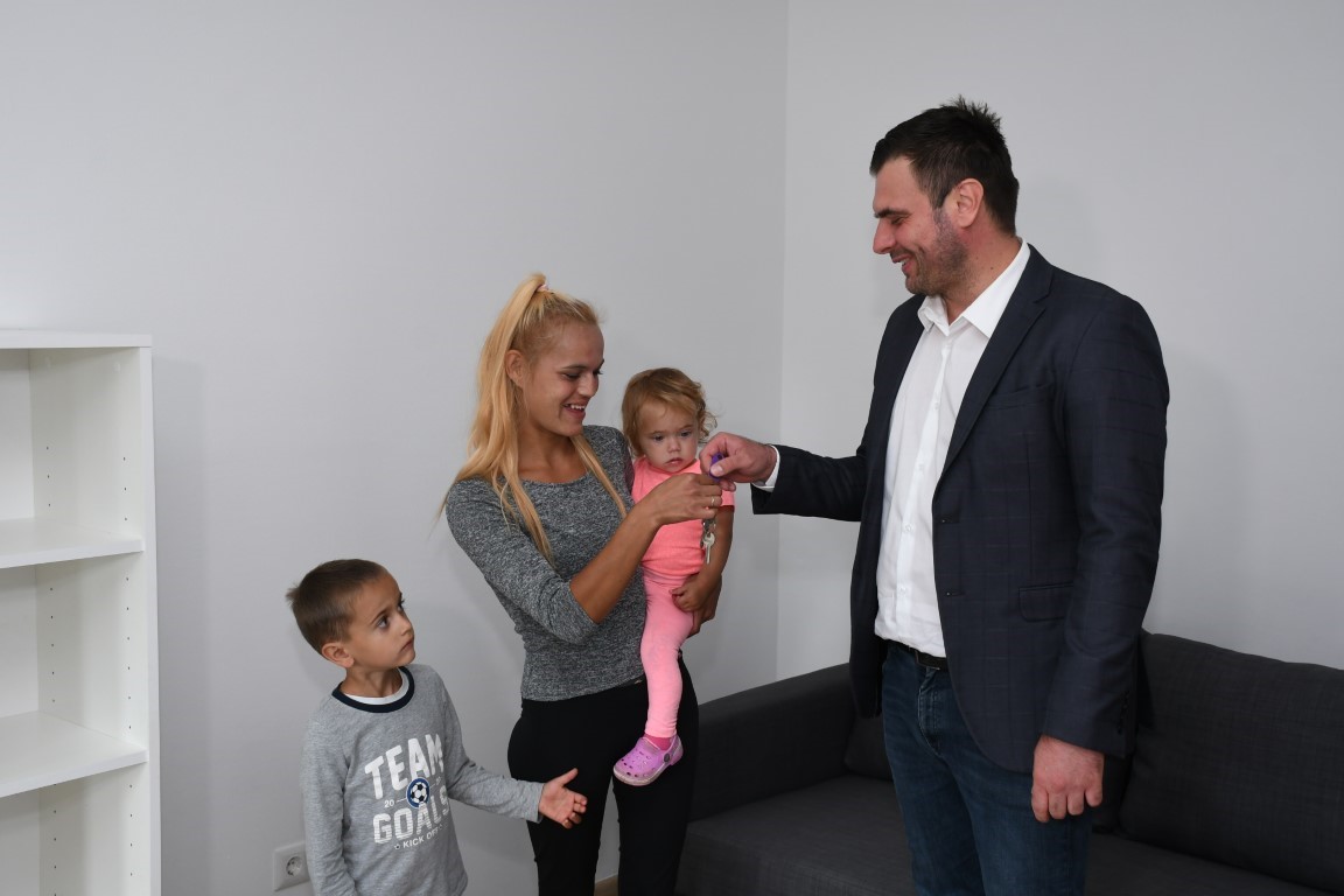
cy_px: 448
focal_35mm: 40
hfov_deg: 48.5
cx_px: 672
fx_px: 1493
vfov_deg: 33.4
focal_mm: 27
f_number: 6.3
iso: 500
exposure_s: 1/60
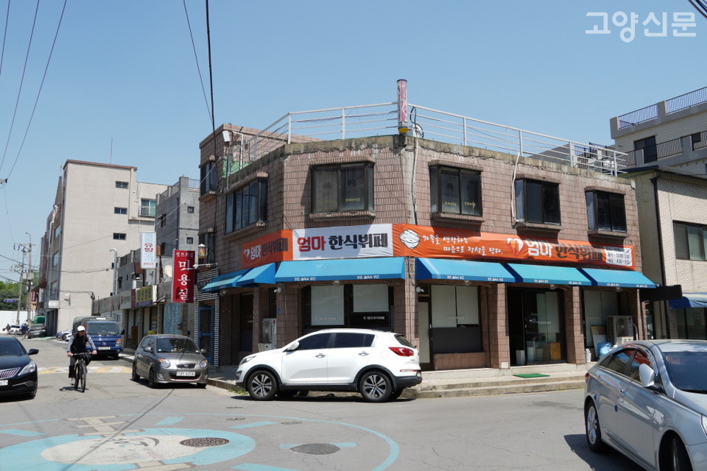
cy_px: 236
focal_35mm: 32
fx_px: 619
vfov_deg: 41.7
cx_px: 354
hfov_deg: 59.5
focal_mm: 21
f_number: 8
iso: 64
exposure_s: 1/160
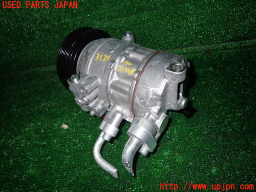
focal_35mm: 25
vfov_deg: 54.9
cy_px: 96
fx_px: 185
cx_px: 128
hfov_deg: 69.4
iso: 200
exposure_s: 1/30
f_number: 5.6
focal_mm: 4.5
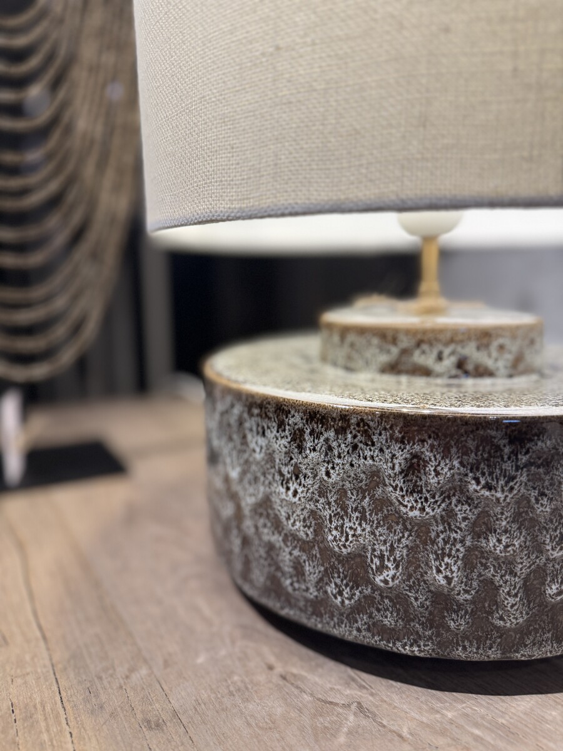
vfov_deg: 71.6
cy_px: 376
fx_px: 520
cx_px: 282
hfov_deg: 56.8
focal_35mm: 24
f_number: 1.78
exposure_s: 1/100
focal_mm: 6.76
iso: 160
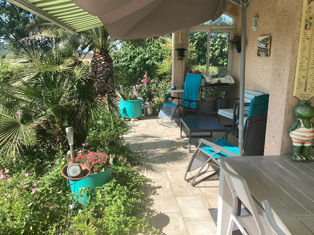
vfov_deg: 45.4
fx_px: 281
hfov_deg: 58.4
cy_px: 118
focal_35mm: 31
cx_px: 157
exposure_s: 1/646
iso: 25
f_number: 2.4
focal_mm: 3.3
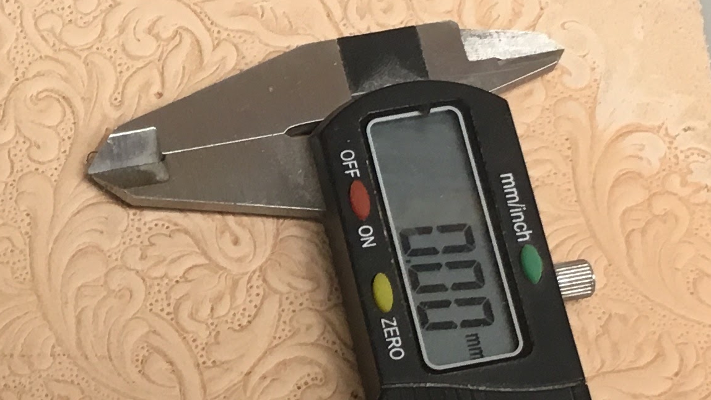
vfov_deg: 10.9
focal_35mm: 111
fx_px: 2093
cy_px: 267
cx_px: 93
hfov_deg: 19.0
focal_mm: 4.15
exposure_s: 1/33
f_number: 2.2
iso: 80
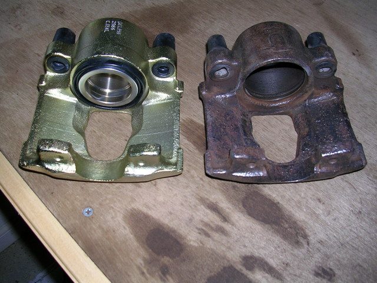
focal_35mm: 38
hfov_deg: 49.0
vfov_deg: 37.7
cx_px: 188
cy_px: 142
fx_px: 414
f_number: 2.8
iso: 50
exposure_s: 1/60.1
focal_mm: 5.8
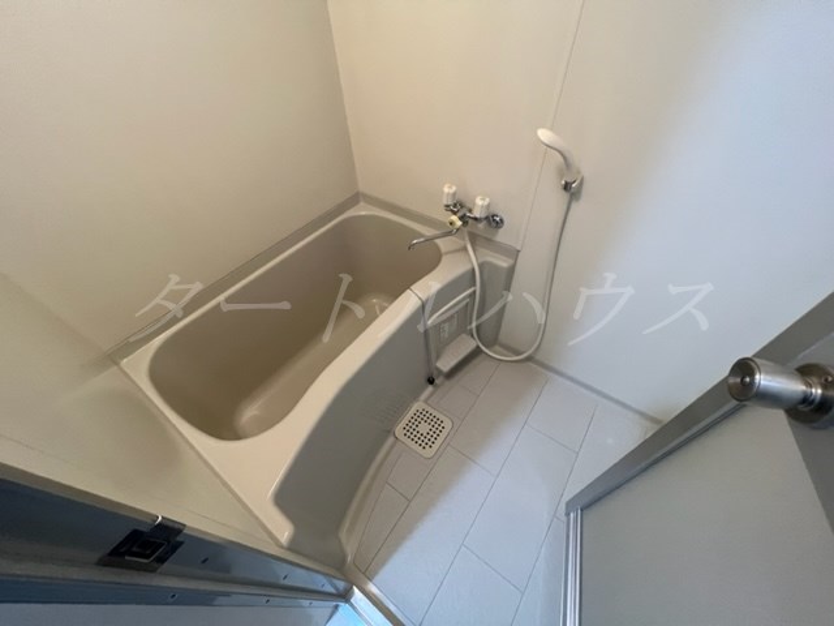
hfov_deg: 106.2
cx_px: 417
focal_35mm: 13
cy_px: 313
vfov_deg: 89.9
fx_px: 313
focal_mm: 1.57
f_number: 1.8
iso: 320
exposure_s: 1/60
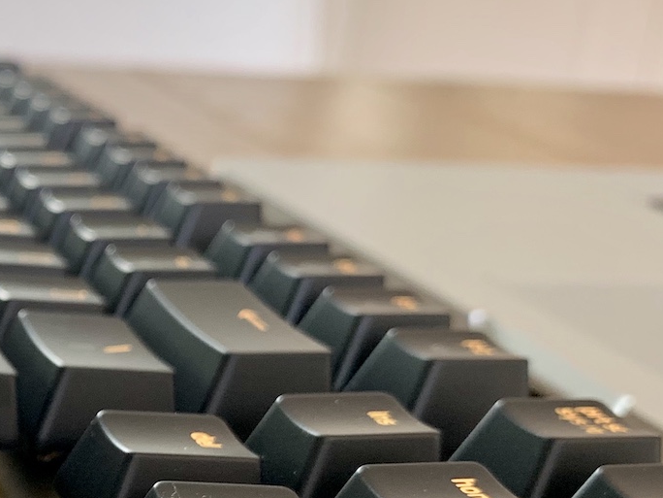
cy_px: 418
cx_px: -69
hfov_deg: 24.8
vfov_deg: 19.9
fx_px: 1398
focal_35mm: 73
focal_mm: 4.25
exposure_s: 1/57
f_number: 1.8
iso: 100
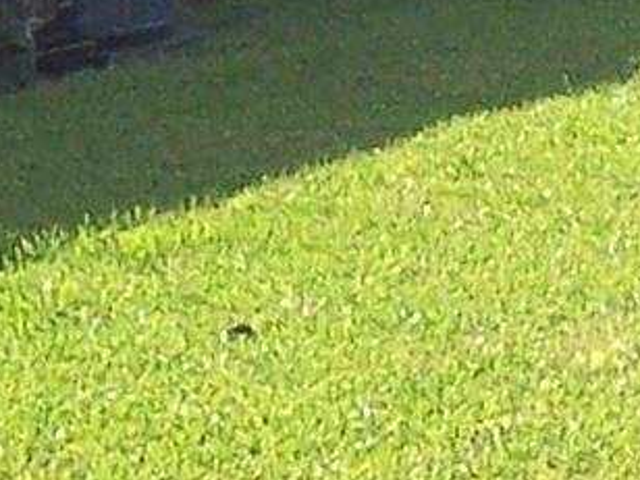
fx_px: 4567
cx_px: 748
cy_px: 648
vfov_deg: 6.0
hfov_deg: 7.9
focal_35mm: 247
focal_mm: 5.5
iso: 80
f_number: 3.4
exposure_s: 1/1000
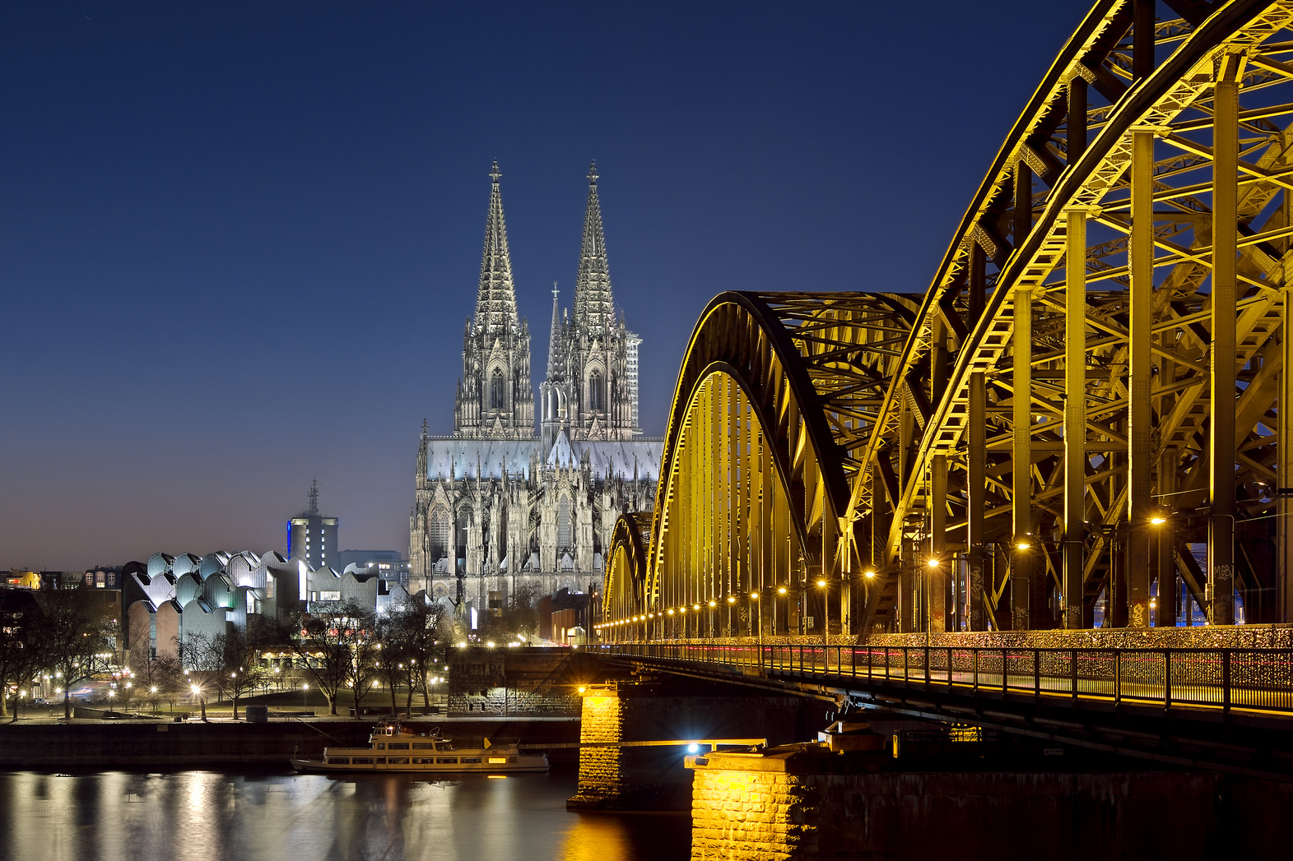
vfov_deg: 20.6
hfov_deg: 30.5
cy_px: 419
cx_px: 633
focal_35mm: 66
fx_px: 2370
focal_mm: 42.5
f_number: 13
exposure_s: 40
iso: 200
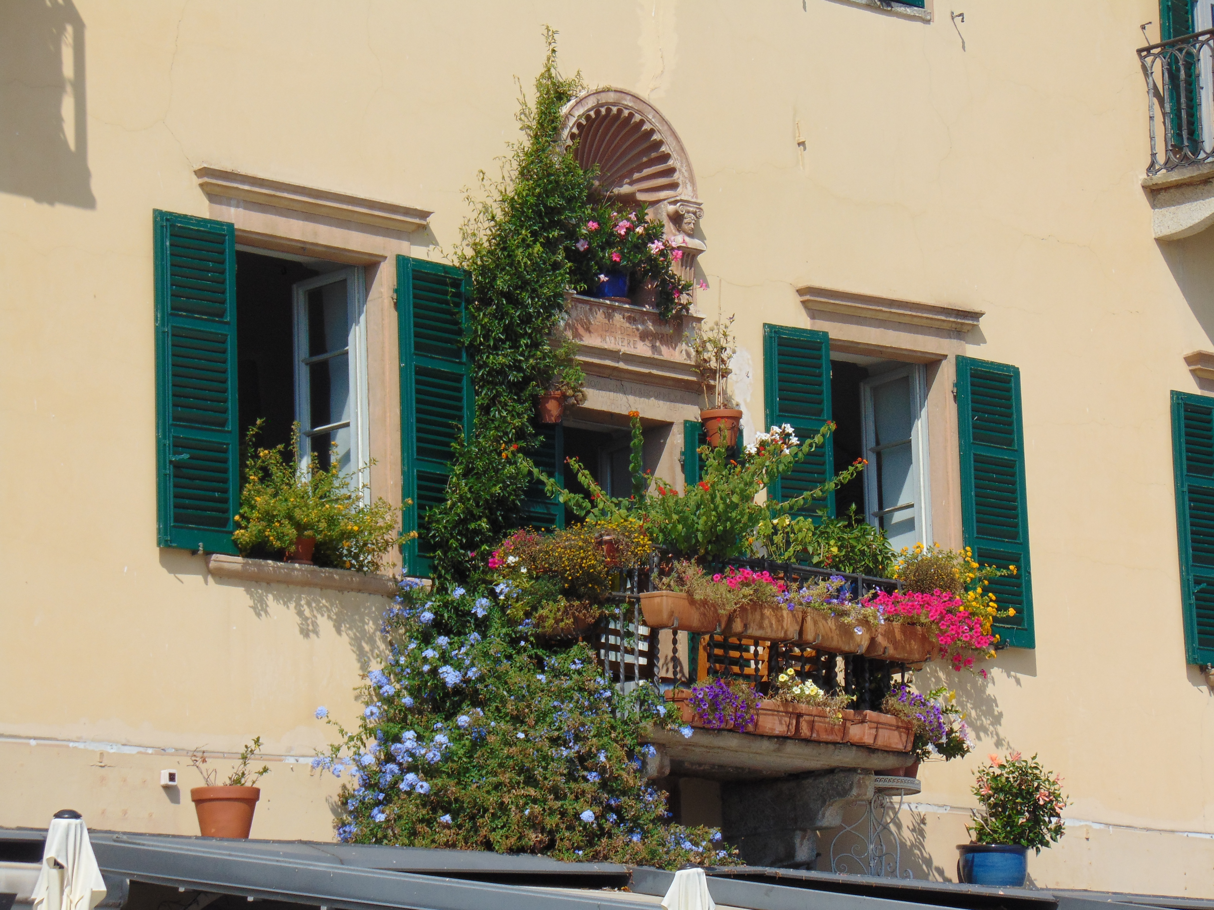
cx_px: 607
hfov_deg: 14.8
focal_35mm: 133
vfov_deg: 11.1
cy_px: 455
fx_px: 4664
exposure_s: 1/200
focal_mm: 23.9
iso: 80
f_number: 10.3
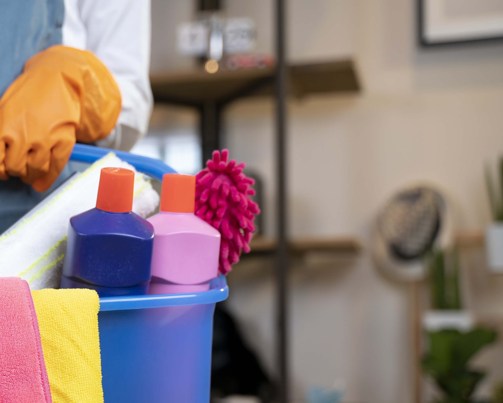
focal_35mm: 73
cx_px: 79
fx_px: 1087
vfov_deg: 20.9
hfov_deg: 25.5
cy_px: 283
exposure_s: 1/125
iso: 100
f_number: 2.8
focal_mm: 45
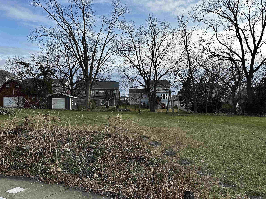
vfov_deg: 56.8
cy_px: 100
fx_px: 184
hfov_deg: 71.6
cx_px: 133
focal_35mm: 24
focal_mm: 6.86
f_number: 1.78
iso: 80
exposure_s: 1/2591
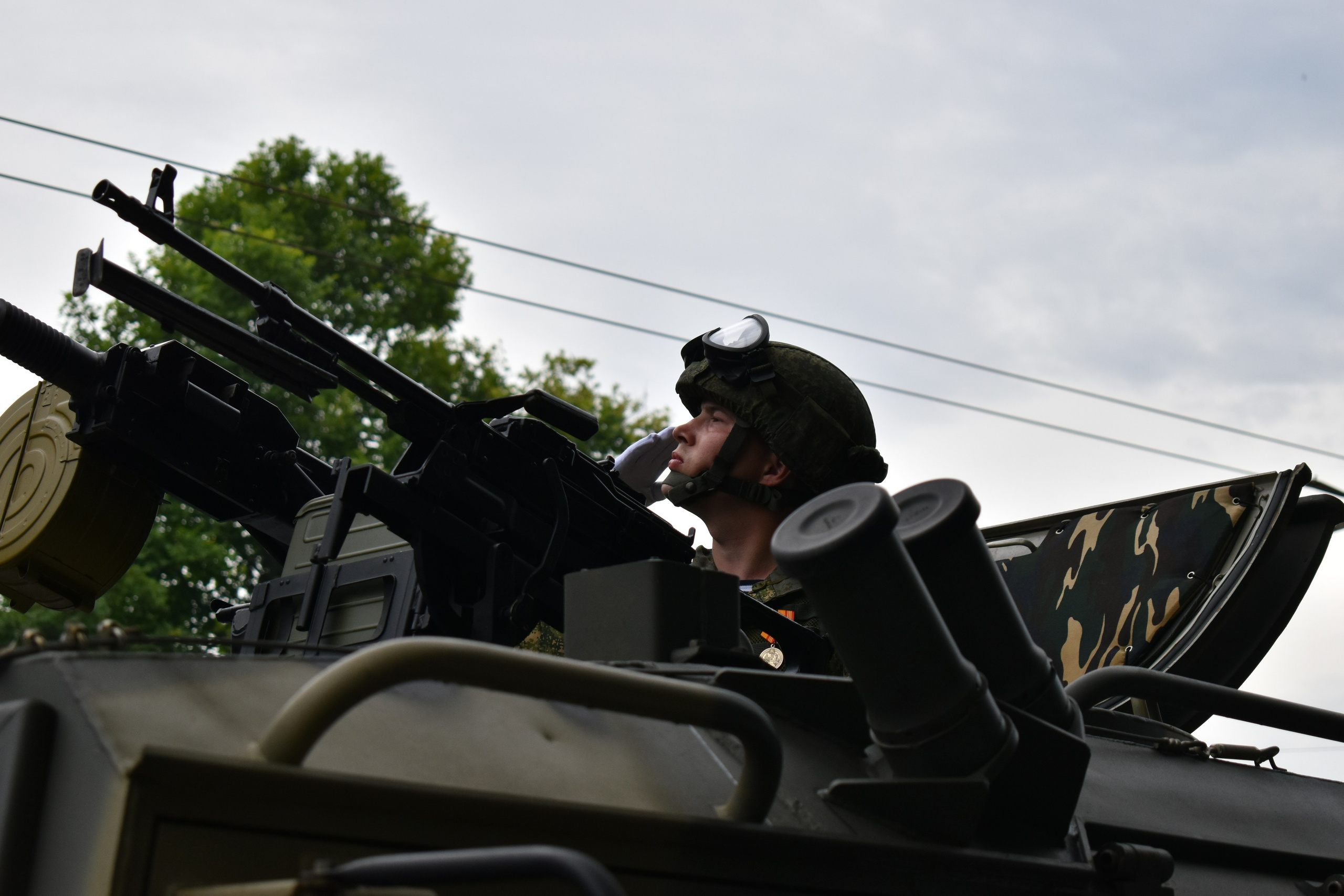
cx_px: 672
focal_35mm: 82
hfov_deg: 24.6
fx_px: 3080
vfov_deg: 16.6
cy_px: 448
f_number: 6.3
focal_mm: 55
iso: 400
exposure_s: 1/1600
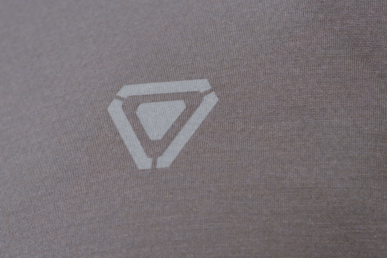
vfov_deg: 13.1
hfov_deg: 19.4
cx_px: 194
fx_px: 1129
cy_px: 129
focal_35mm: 105
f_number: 16
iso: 100
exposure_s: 1/160
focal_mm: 105
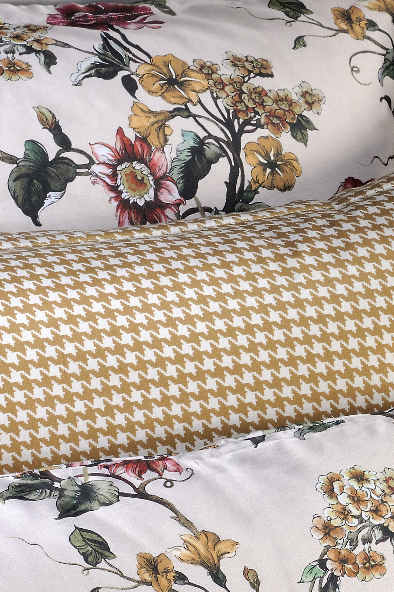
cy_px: 699
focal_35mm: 255
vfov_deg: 8.0
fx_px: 4185
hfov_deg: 5.4
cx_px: 175
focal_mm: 92
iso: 100
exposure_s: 1/125
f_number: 20
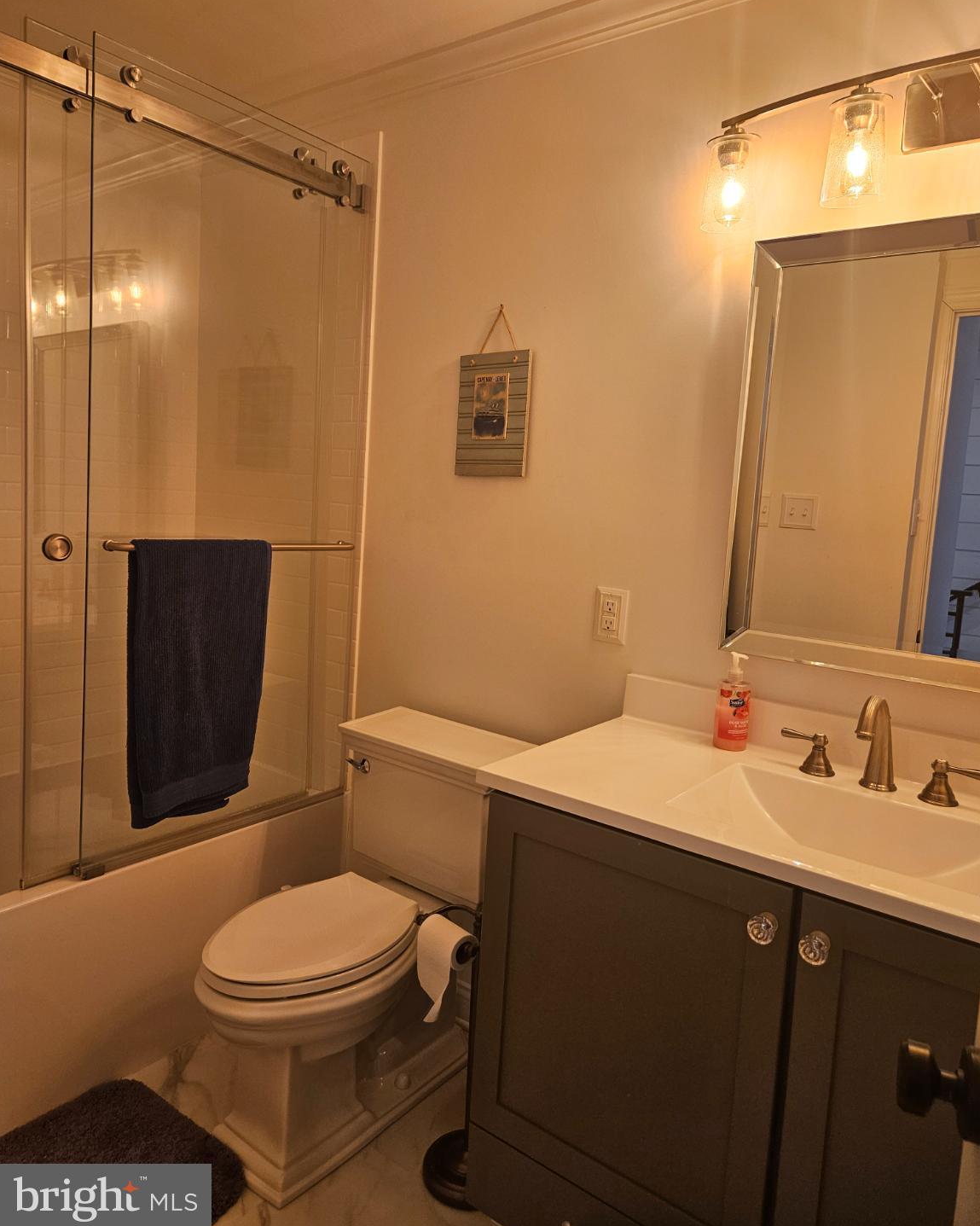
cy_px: 578
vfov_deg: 70.2
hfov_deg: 58.8
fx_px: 870
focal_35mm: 24
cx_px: 490
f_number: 1.8
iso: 160
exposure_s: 1/120
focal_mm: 5.4
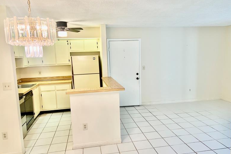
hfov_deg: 65.5
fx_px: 180
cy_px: 79
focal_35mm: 28
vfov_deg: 46.4
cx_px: 118
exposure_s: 1/60
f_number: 1.5
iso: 64
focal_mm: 5.7
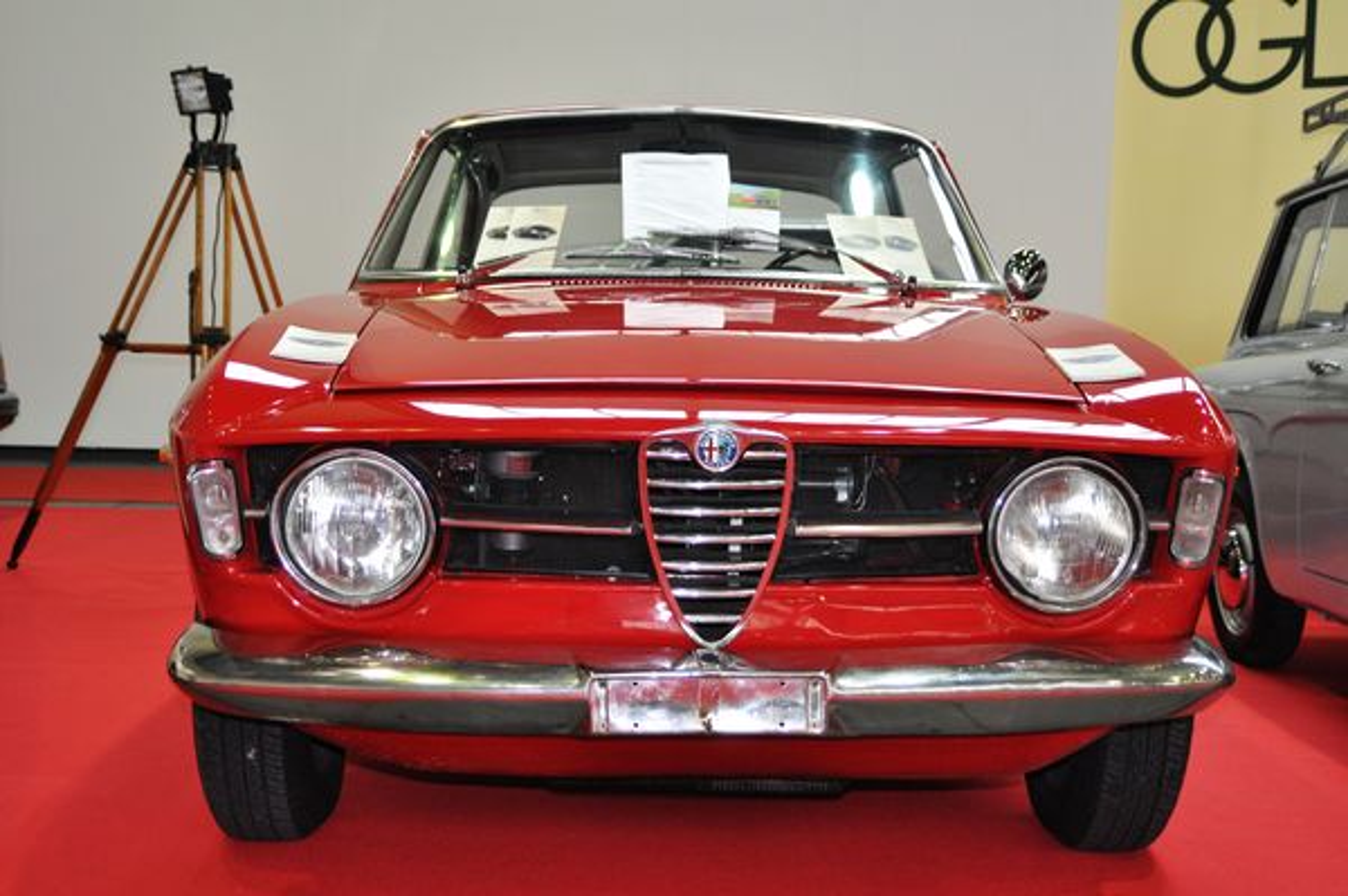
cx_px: 674
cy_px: 448
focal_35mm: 48
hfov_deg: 41.1
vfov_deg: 28.0
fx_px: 1796
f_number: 3.5
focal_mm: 32
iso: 800
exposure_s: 1/100
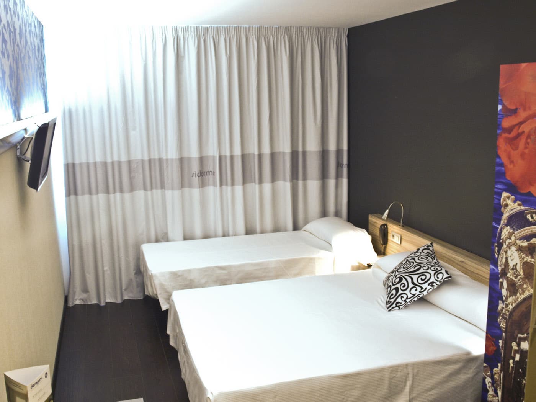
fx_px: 526
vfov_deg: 41.8
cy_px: 201
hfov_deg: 54.0
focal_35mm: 34
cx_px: 268
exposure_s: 1.6
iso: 400
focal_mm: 17
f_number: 14
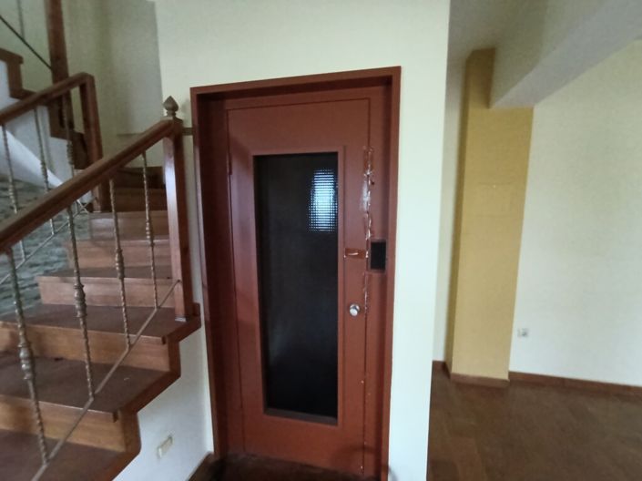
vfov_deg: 78.1
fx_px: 297
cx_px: 321
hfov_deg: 94.5
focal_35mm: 16
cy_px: 240
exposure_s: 1/20
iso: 1600
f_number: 2.2
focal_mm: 1.65
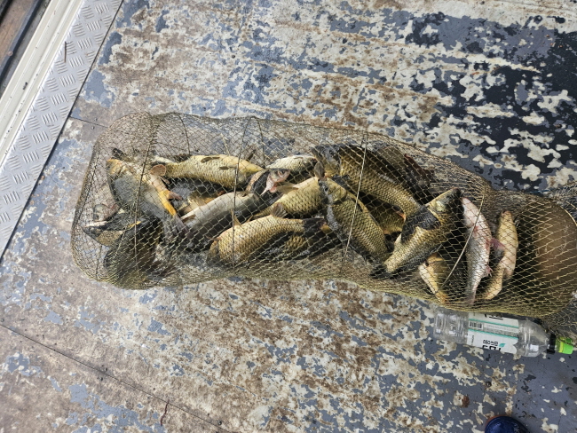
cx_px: 288
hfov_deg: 73.9
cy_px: 216
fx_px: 384
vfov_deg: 58.9
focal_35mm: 23
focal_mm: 5.4
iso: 50
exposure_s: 1/180
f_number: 1.8
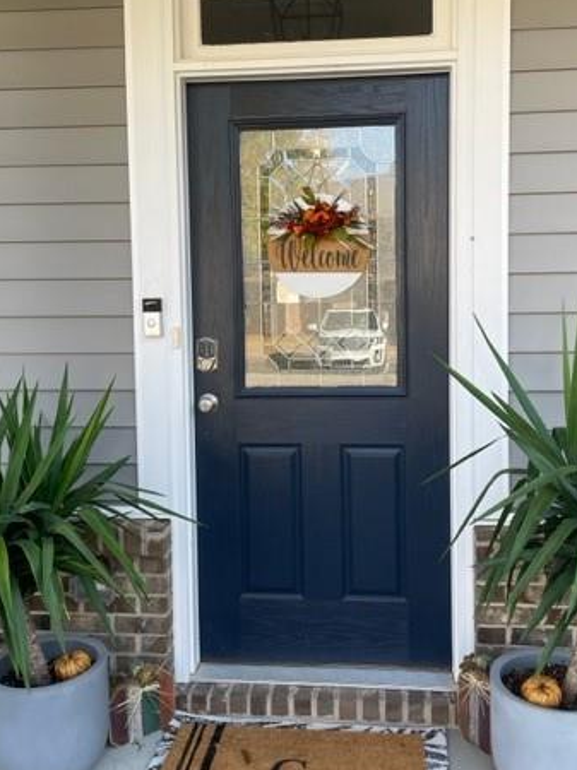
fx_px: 823
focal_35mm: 37
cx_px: 296
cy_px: 346
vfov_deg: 50.1
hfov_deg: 38.6
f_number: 1.6
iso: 32
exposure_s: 1/317
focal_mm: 4.2
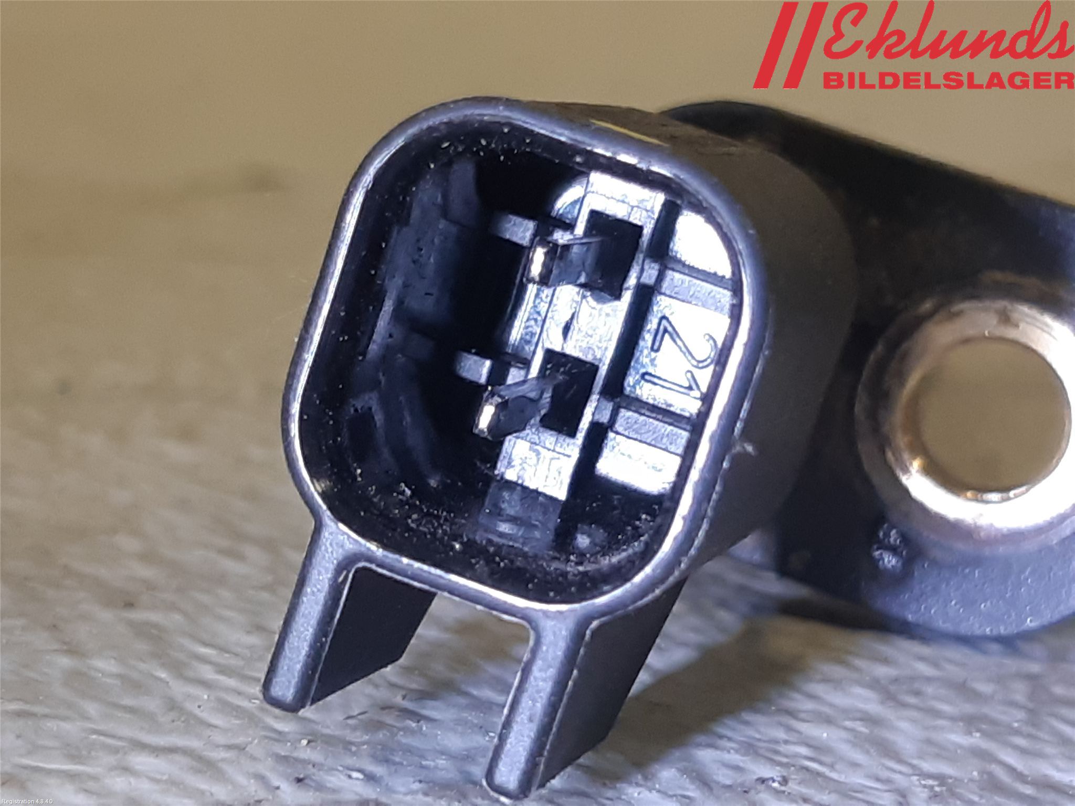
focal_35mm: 26
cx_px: 538
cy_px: 403
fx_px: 807
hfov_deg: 67.3
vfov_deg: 53.1
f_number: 1.7
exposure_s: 1/50
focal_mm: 3.93
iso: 100
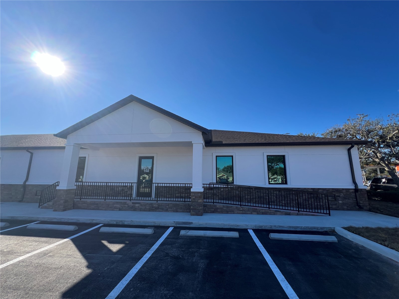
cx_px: 200
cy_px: 150
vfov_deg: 89.9
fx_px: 150
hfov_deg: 106.2
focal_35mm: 13
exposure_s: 1/1309
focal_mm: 1.57
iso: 32
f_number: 1.8
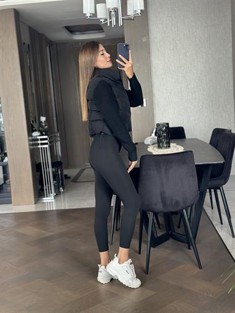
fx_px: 434
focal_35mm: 48
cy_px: 156
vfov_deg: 39.6
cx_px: 118
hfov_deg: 30.3
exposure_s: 1/60
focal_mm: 6.86
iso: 200
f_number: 1.78
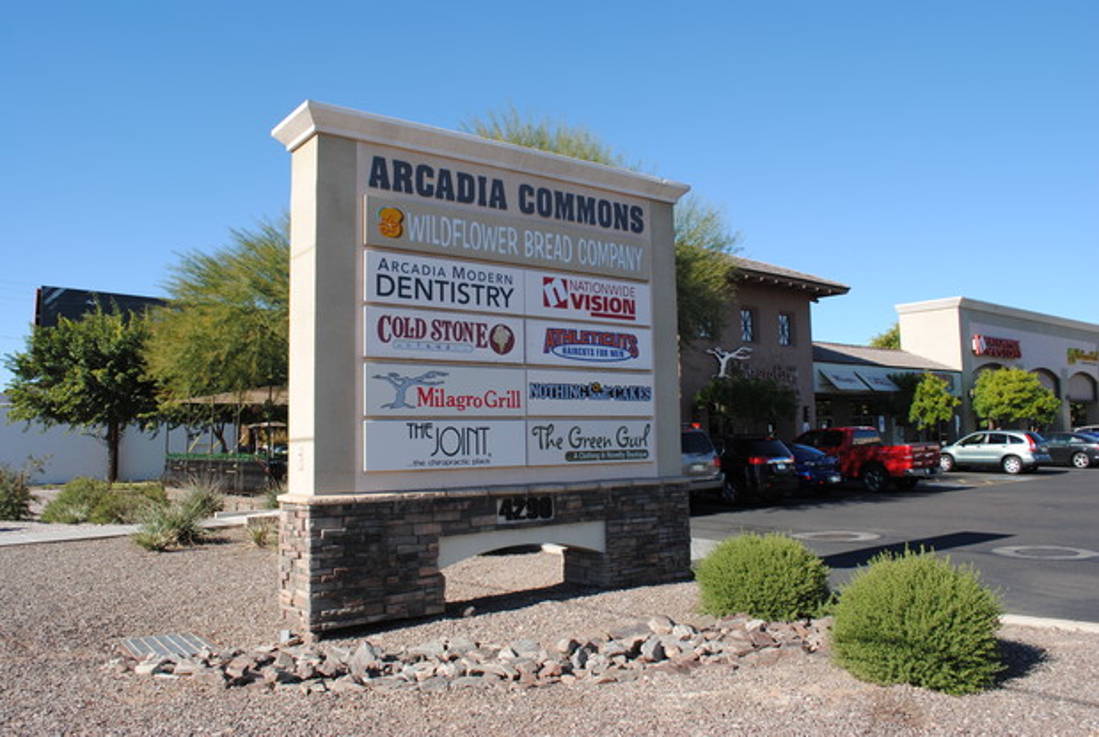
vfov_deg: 48.1
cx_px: 550
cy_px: 368
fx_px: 826
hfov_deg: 67.3
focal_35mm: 27
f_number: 10
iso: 100
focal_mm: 18
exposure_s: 1/200
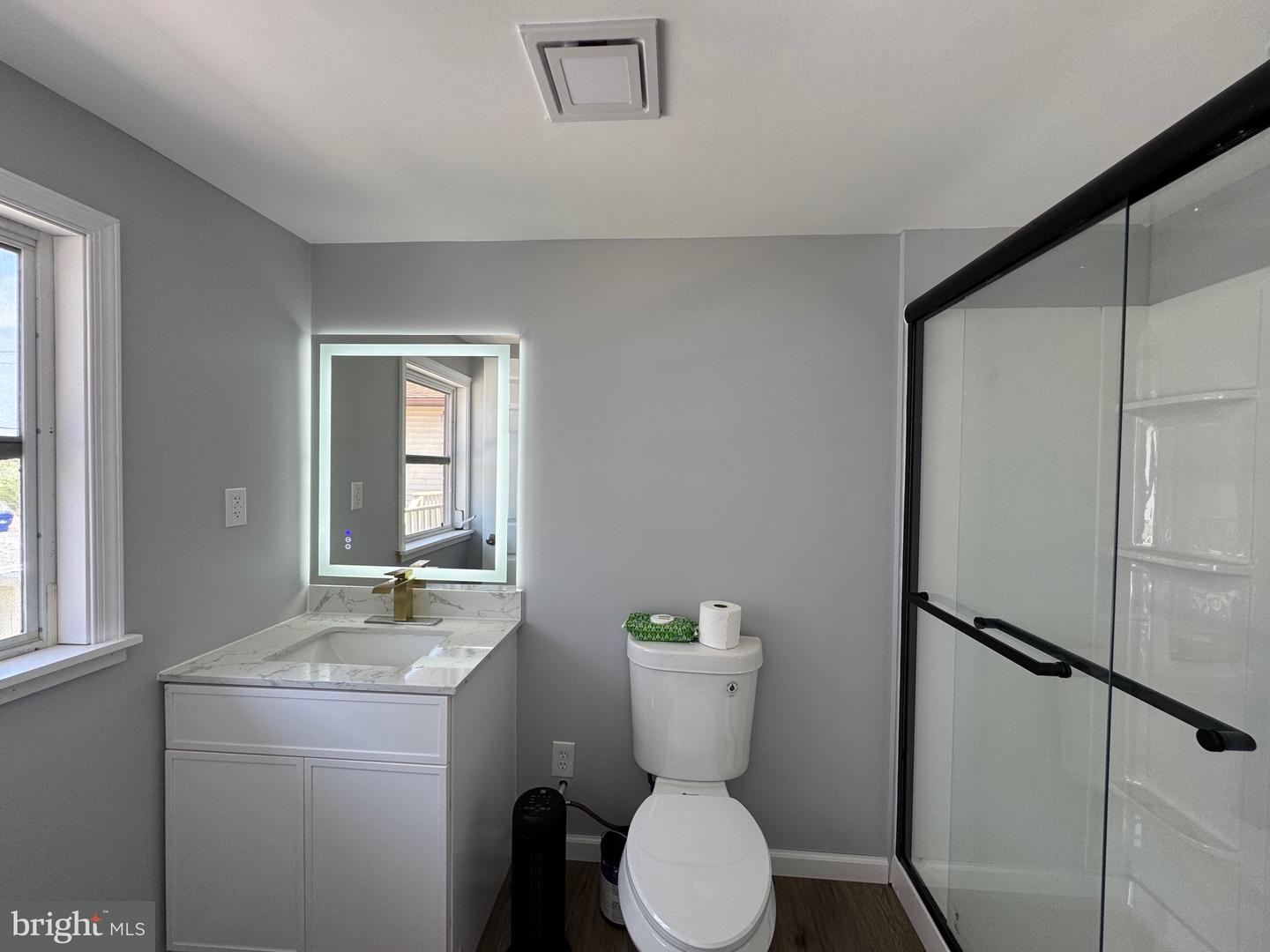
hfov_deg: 102.1
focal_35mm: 14
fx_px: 514
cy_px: 476
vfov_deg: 85.7
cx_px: 635
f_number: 2.2
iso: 50
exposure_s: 1/99
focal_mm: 2.22
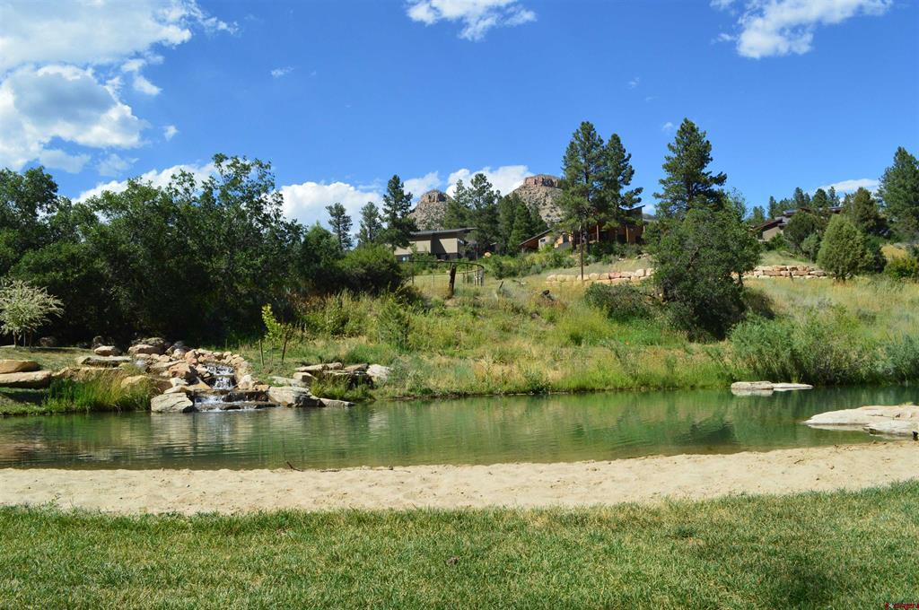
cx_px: 460
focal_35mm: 27
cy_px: 305
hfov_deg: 67.4
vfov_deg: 47.8
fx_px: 688
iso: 400
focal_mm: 18
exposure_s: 1/400
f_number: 11
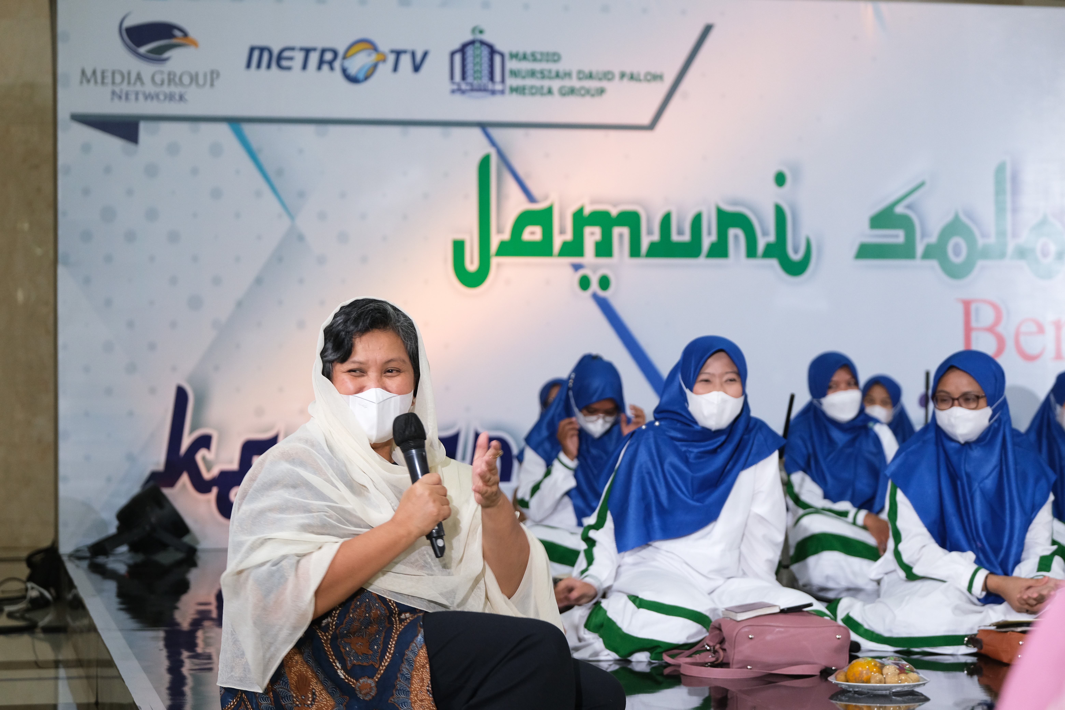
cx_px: 532
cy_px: 355
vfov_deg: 18.2
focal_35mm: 75
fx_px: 2219
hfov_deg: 27.0
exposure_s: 1/100
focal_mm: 50
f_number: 2.8
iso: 1000
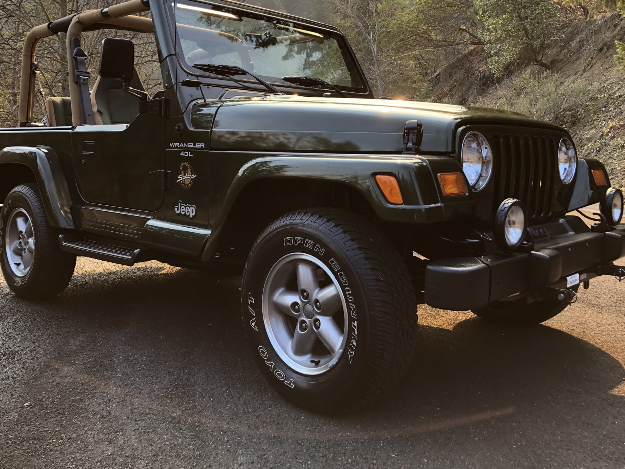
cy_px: 187
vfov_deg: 41.6
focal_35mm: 34
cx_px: 314
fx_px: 614
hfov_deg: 54.0
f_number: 1.8
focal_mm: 3.99
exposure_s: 1/126
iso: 20
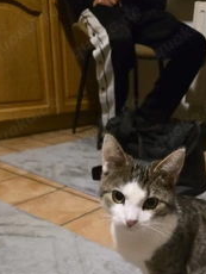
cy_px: 232
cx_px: 149
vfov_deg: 43.7
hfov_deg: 35.4
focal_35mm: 40
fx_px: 317
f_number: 1.7
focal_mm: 6.3
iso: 2000
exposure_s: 1/100
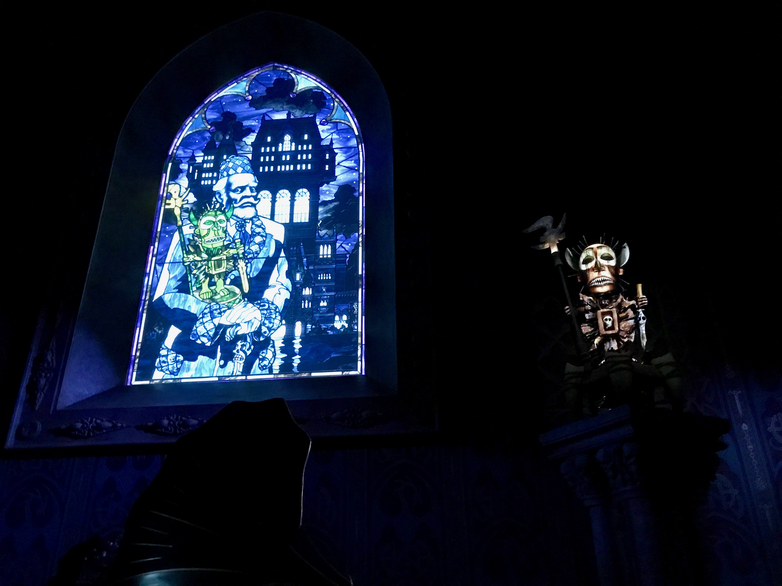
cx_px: 391
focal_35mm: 28
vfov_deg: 49.7
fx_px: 633
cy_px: 293
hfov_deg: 63.4
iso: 200
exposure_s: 1/4
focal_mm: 3.99
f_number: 1.8
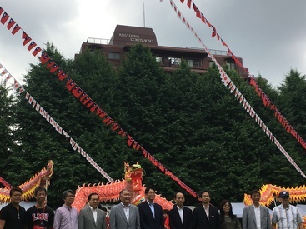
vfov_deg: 29.6
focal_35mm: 49
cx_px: 133
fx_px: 433
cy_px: 130
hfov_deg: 38.9
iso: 25
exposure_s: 1/1350
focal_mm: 4.15
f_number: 2.2
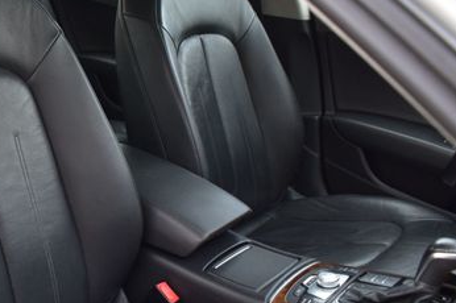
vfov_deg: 26.9
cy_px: 144
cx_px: 43
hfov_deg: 37.0
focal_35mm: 50
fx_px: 633
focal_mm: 18
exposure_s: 1/15
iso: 640
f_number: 6.3
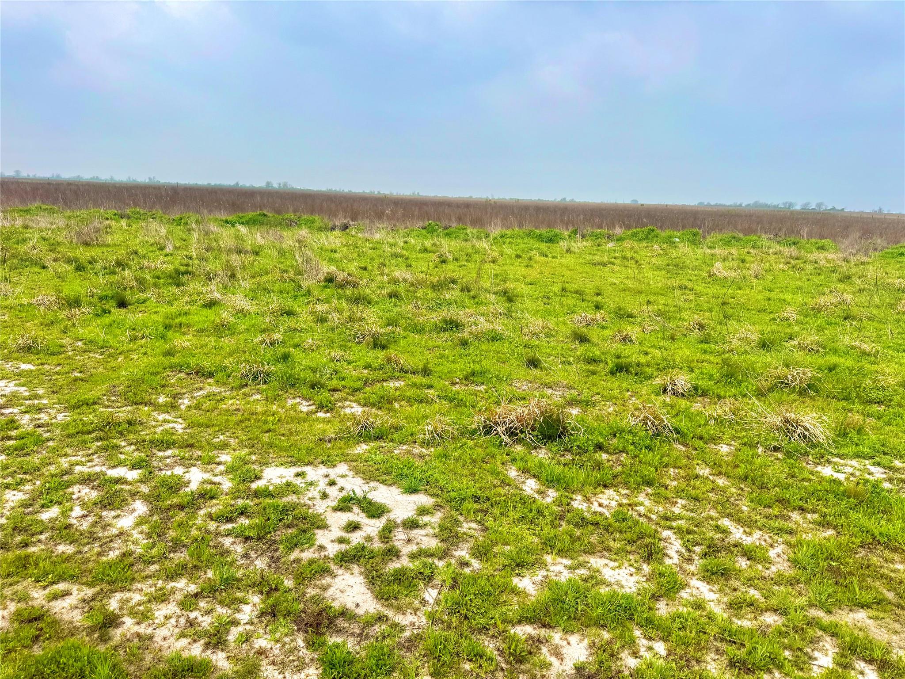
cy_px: 340
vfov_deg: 56.8
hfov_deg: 71.6
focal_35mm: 24
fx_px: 627
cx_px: 452
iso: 80
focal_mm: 6.76
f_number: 1.78
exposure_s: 1/4310
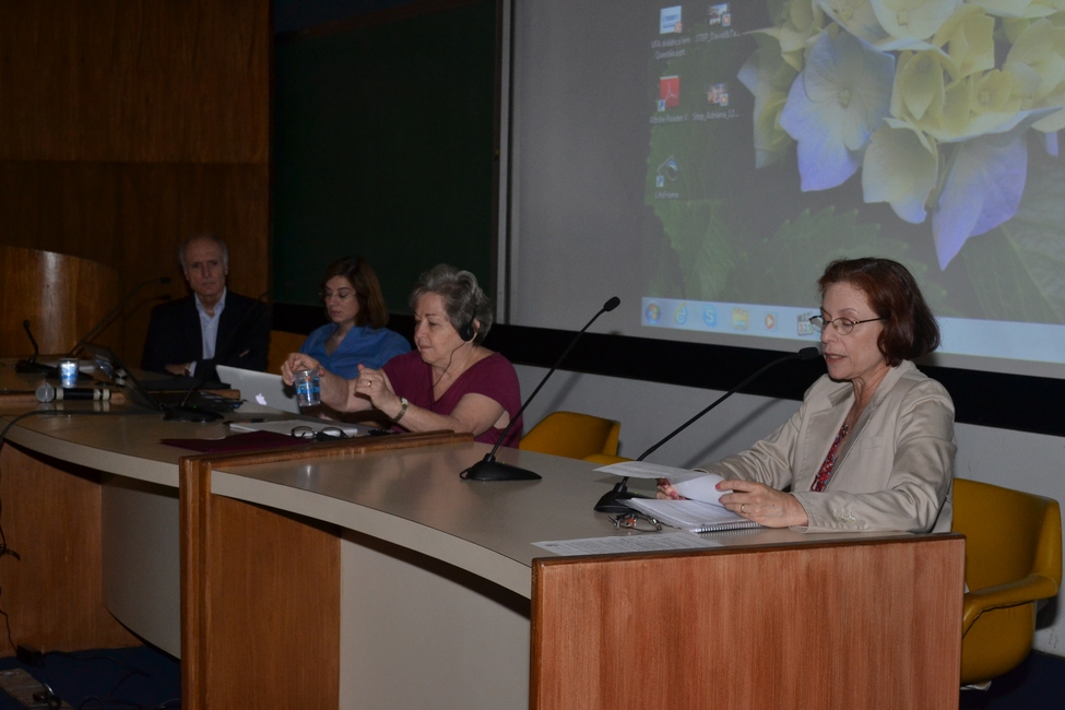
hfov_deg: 37.9
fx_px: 1553
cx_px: 532
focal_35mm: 52
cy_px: 355
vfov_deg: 25.8
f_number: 7.1
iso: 800
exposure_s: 1/50
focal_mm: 35
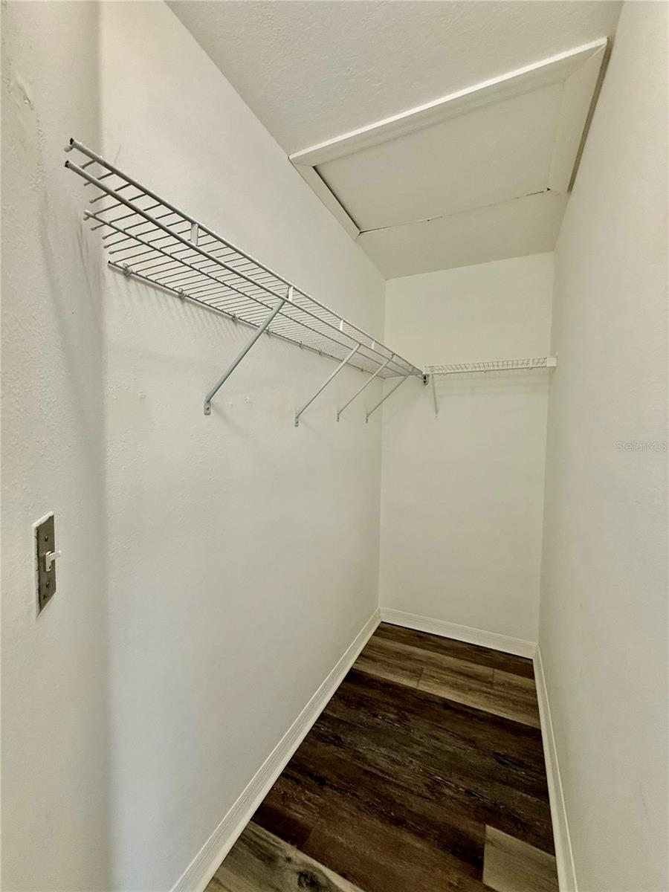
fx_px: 361
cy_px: 446
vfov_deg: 102.1
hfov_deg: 85.7
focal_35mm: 14
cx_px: 334
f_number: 2.2
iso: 320
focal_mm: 2.22
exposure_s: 1/120
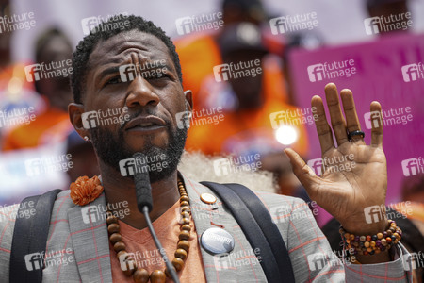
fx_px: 2603
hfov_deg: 9.3
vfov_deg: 6.2
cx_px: 212
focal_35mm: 221
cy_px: 142
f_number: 5.6
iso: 200
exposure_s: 1/500
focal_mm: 221
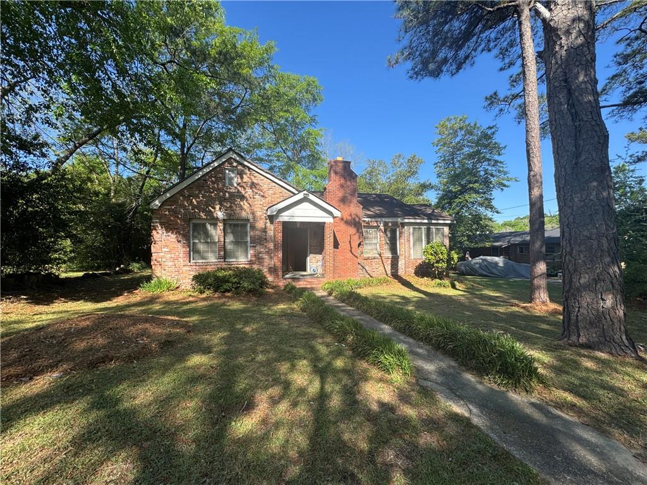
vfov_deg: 85.7
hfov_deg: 102.1
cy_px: 242
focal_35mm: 14
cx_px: 324
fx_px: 262
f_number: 2.2
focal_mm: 2.22
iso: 40
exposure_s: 1/763
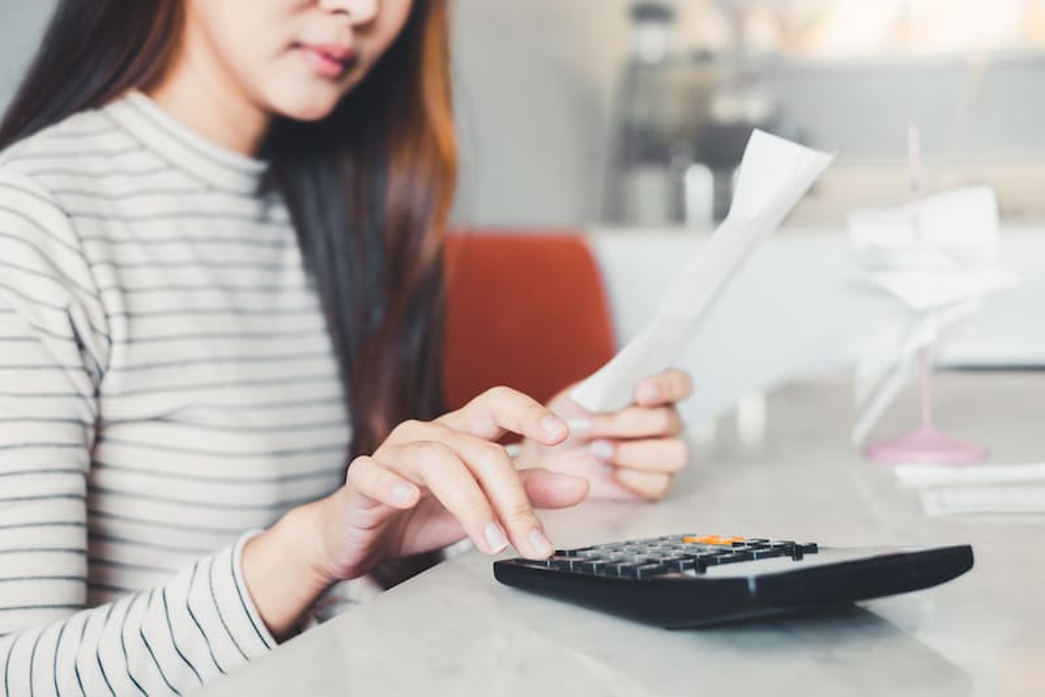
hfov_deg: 37.5
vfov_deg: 25.5
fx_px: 1538
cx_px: 522
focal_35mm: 53
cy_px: 348
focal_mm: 35
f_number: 2.8
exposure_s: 1/40
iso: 200
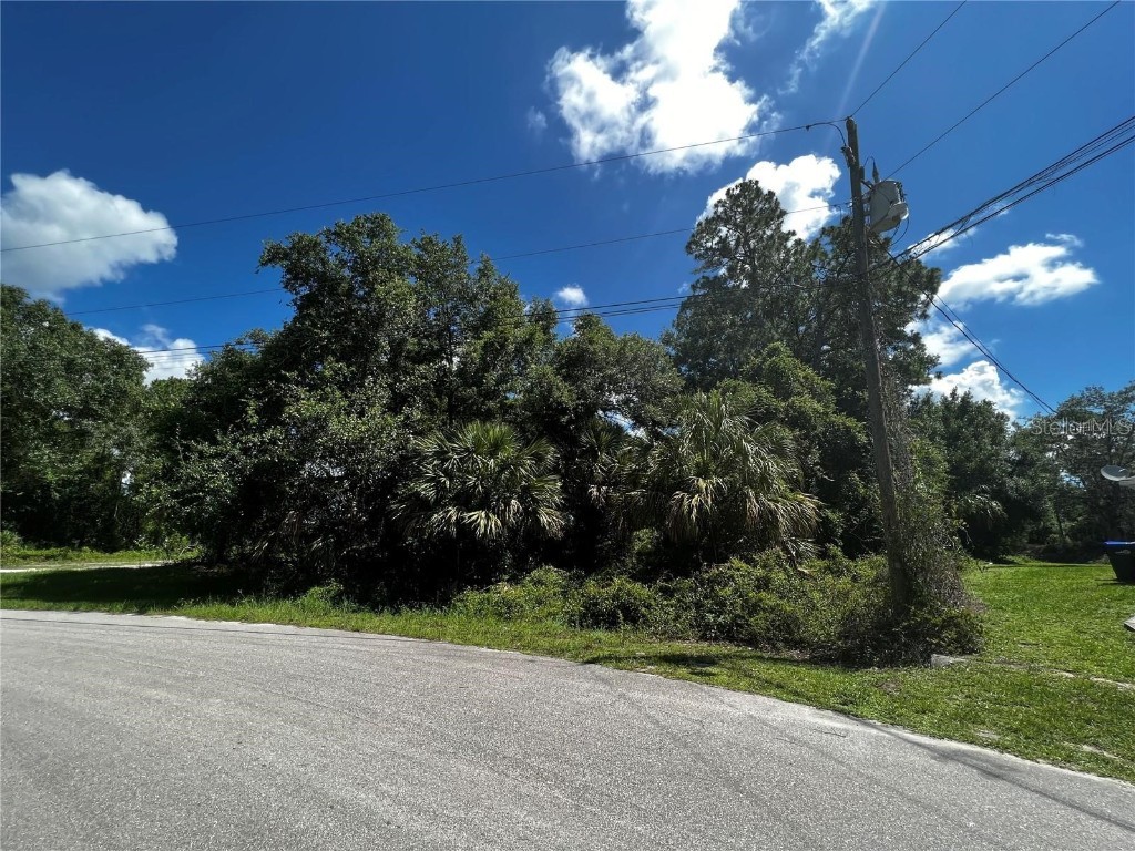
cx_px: 568
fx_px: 426
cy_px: 426
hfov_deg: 106.2
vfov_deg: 89.9
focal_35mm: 13
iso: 32
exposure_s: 1/511
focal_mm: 1.57
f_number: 1.8
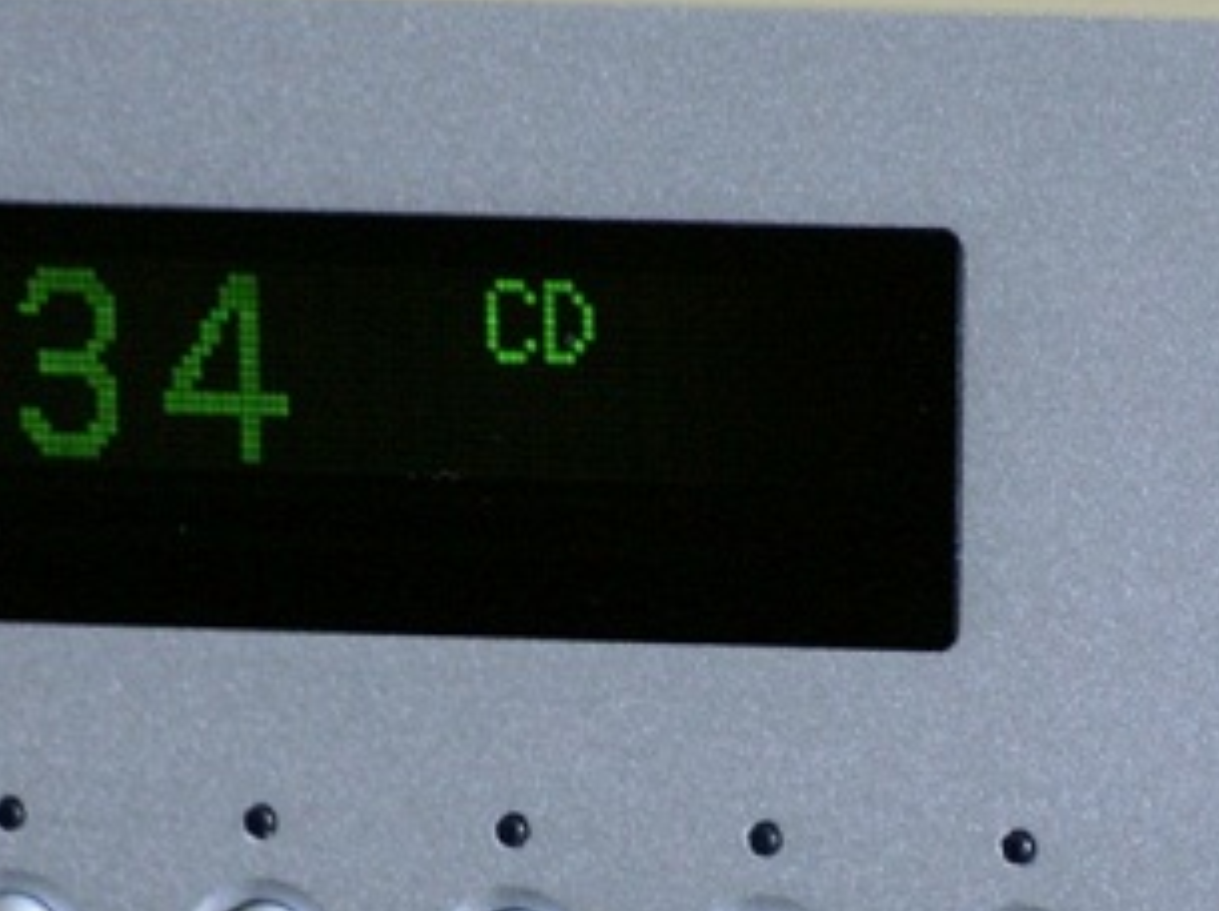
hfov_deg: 2.6
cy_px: 567
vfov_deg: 1.9
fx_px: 27259
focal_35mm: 775
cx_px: 943
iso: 800
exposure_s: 1/80
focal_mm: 160
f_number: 5.6
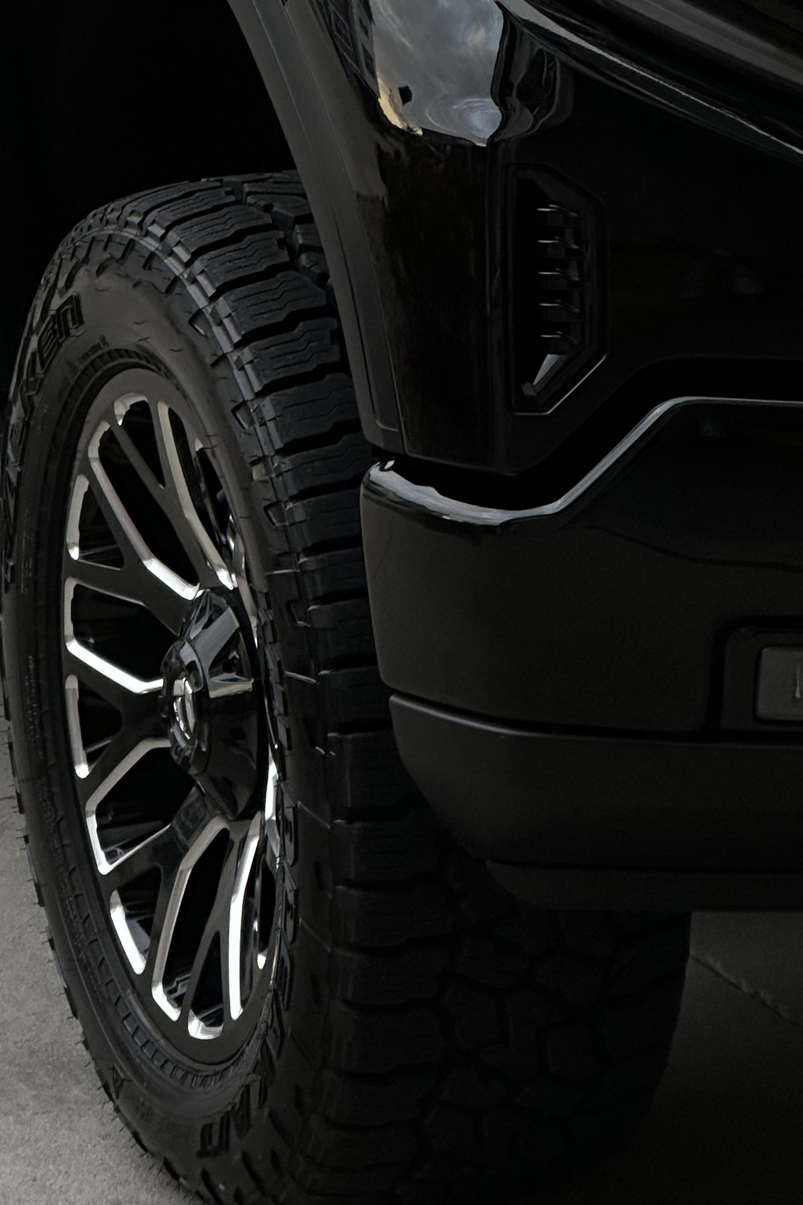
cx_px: 112
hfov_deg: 8.2
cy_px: -28
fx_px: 5588
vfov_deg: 12.2
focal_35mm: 167
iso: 80
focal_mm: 9
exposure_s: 1/99
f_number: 2.8
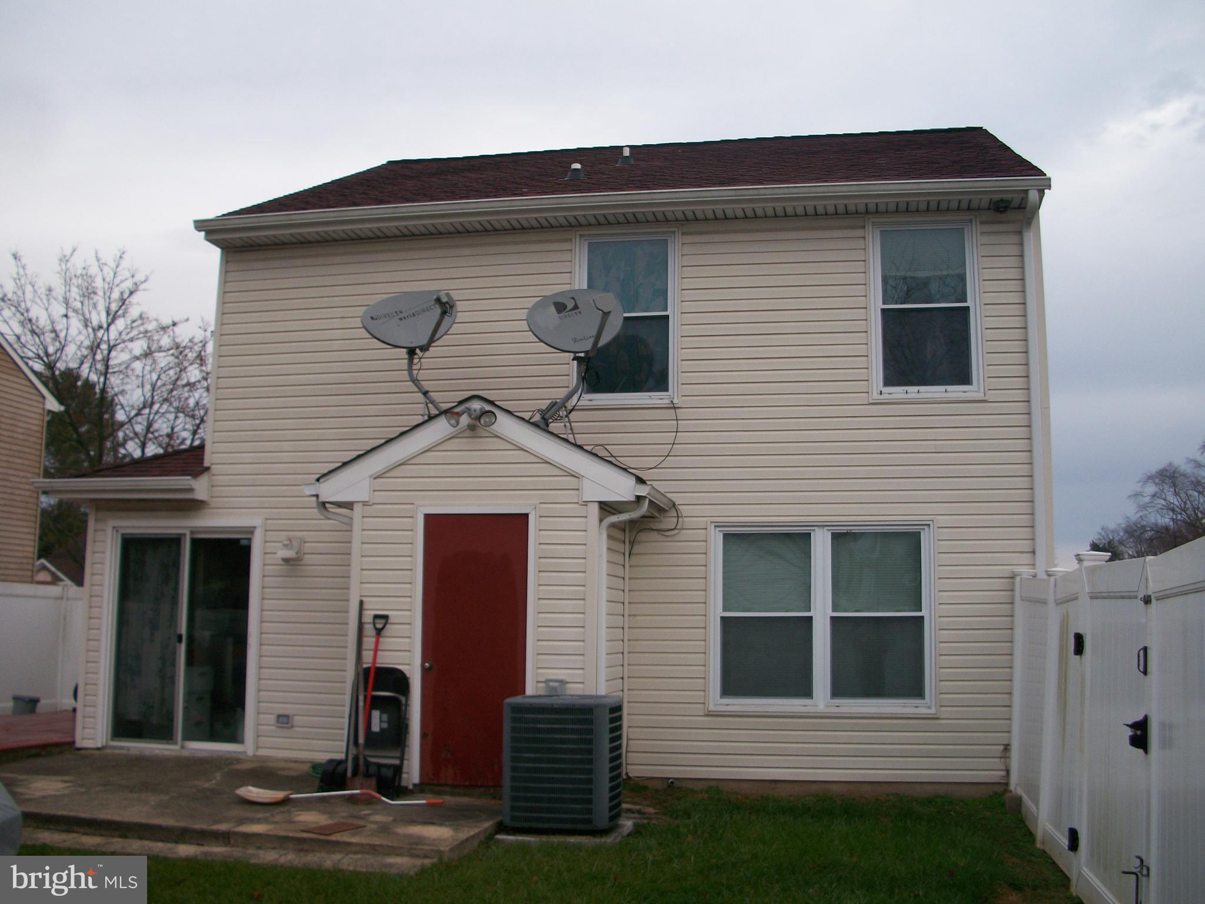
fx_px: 1218
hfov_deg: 52.6
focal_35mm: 35
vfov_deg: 40.7
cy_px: 452
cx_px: 602
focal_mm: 6.3
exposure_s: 1/320
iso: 80
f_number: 3.1
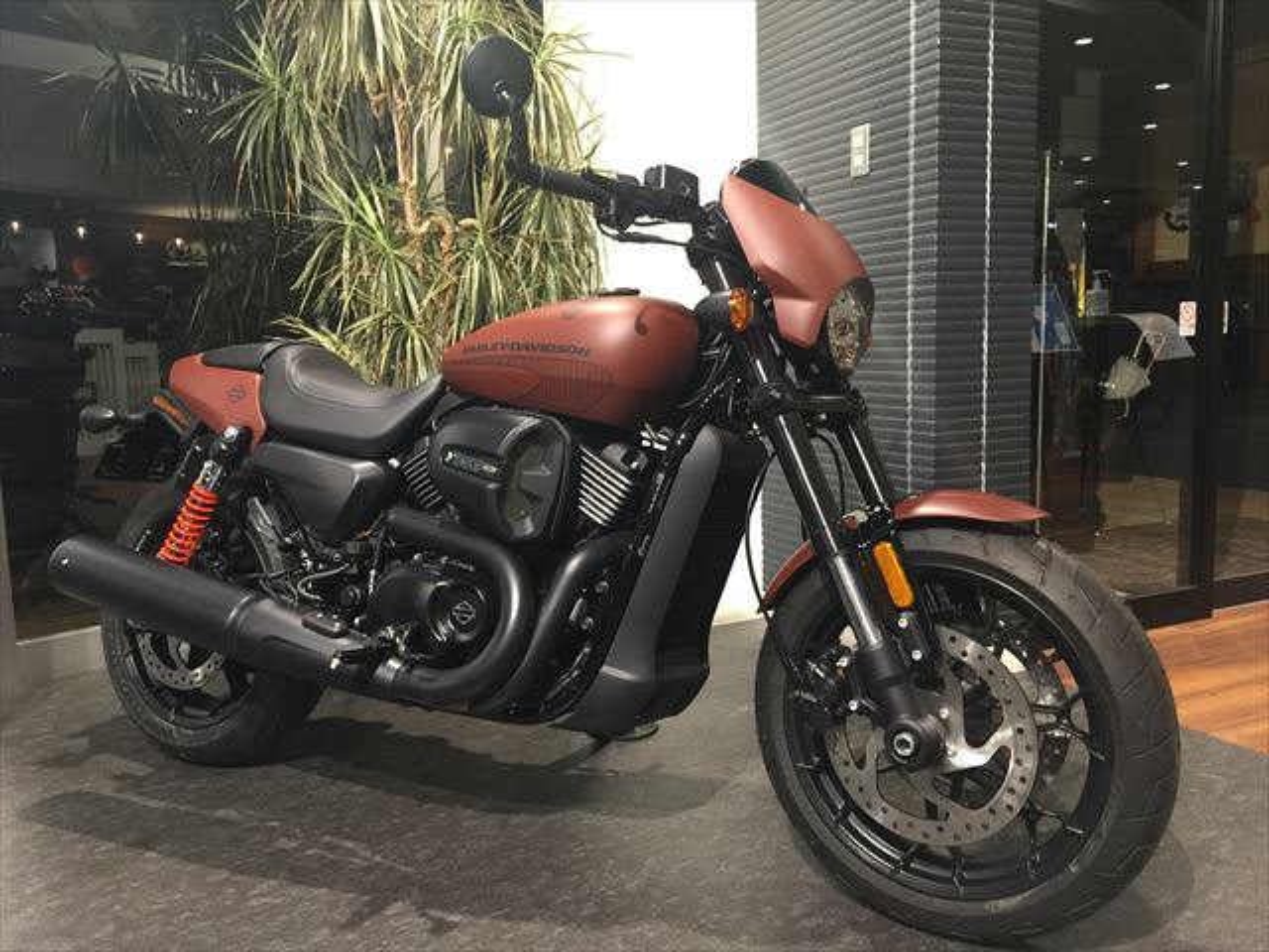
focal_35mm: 29
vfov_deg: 48.2
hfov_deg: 61.7
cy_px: 476
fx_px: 1063
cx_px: 634
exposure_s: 1/15
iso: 100
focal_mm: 4.15
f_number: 2.2
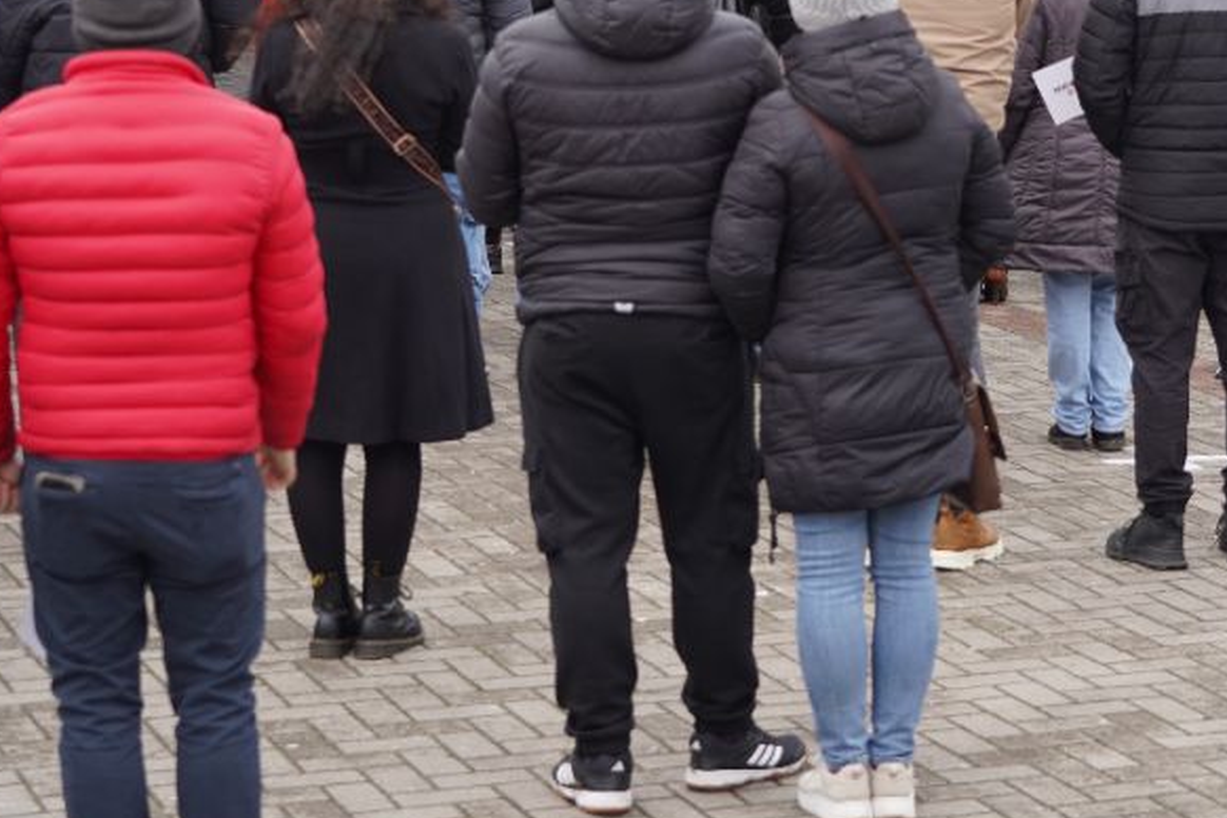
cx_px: 833
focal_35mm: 105
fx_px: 3578
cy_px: 7
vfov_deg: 12.9
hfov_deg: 19.4
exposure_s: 1/100
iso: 125
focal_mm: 47
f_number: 4
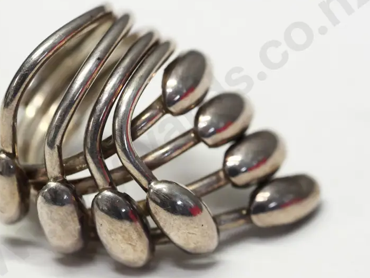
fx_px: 1871
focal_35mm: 175
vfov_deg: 8.5
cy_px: 145
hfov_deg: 11.3
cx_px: 153
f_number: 5
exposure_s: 1/80
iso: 1600
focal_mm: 60
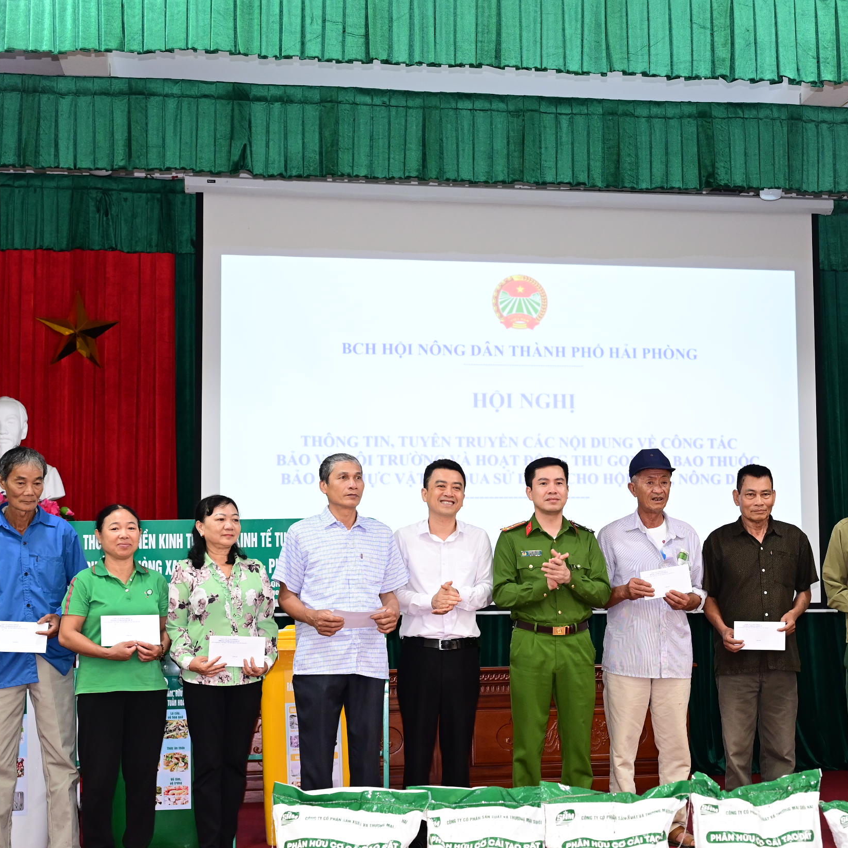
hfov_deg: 30.4
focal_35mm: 56
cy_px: 513
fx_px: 1552
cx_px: 539
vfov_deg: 30.5
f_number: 4
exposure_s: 1/100
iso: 2000
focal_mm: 36
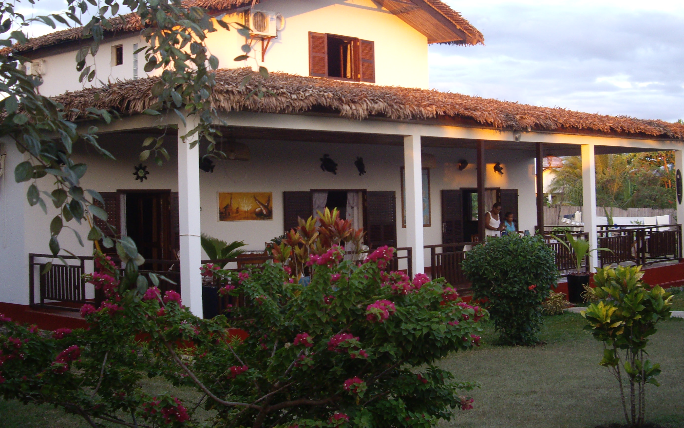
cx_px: 375
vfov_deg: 24.3
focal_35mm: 53
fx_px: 988
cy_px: 154
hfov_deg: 38.1
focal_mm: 7.9
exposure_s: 1/60
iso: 200
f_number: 2.8
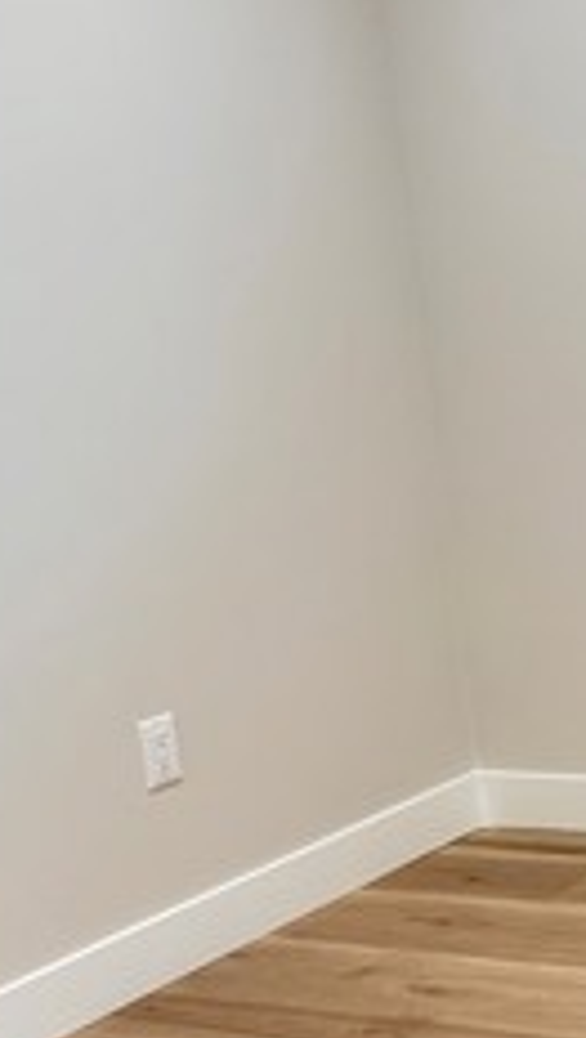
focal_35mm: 72
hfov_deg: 13.5
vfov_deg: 29.2
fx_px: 1983
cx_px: 1293
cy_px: 676
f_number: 1.78
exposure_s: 1/60
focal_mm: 6.86
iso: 200
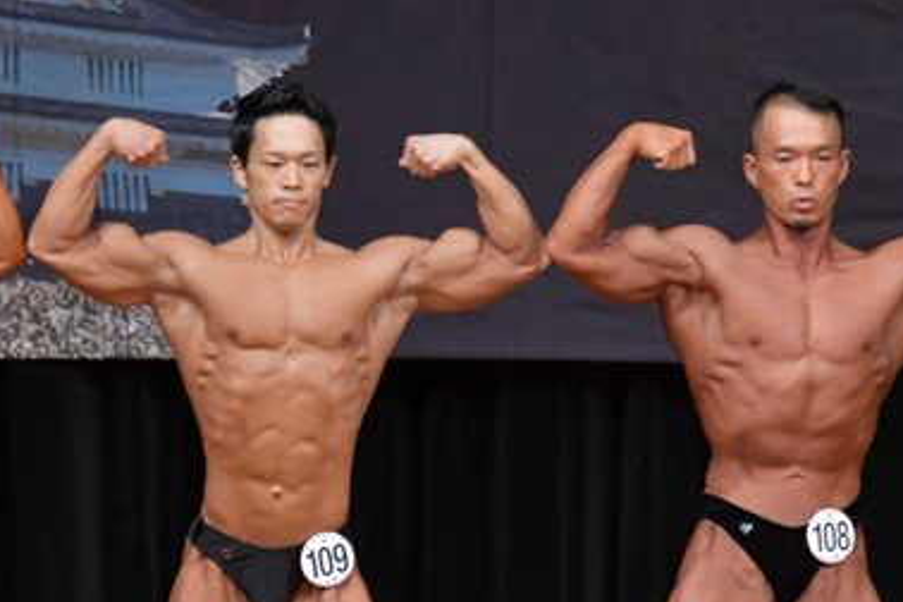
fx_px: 13870
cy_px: 576
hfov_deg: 3.7
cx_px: 25
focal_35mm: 553
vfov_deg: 2.5
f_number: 5.6
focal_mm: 180
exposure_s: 1/400
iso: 5000
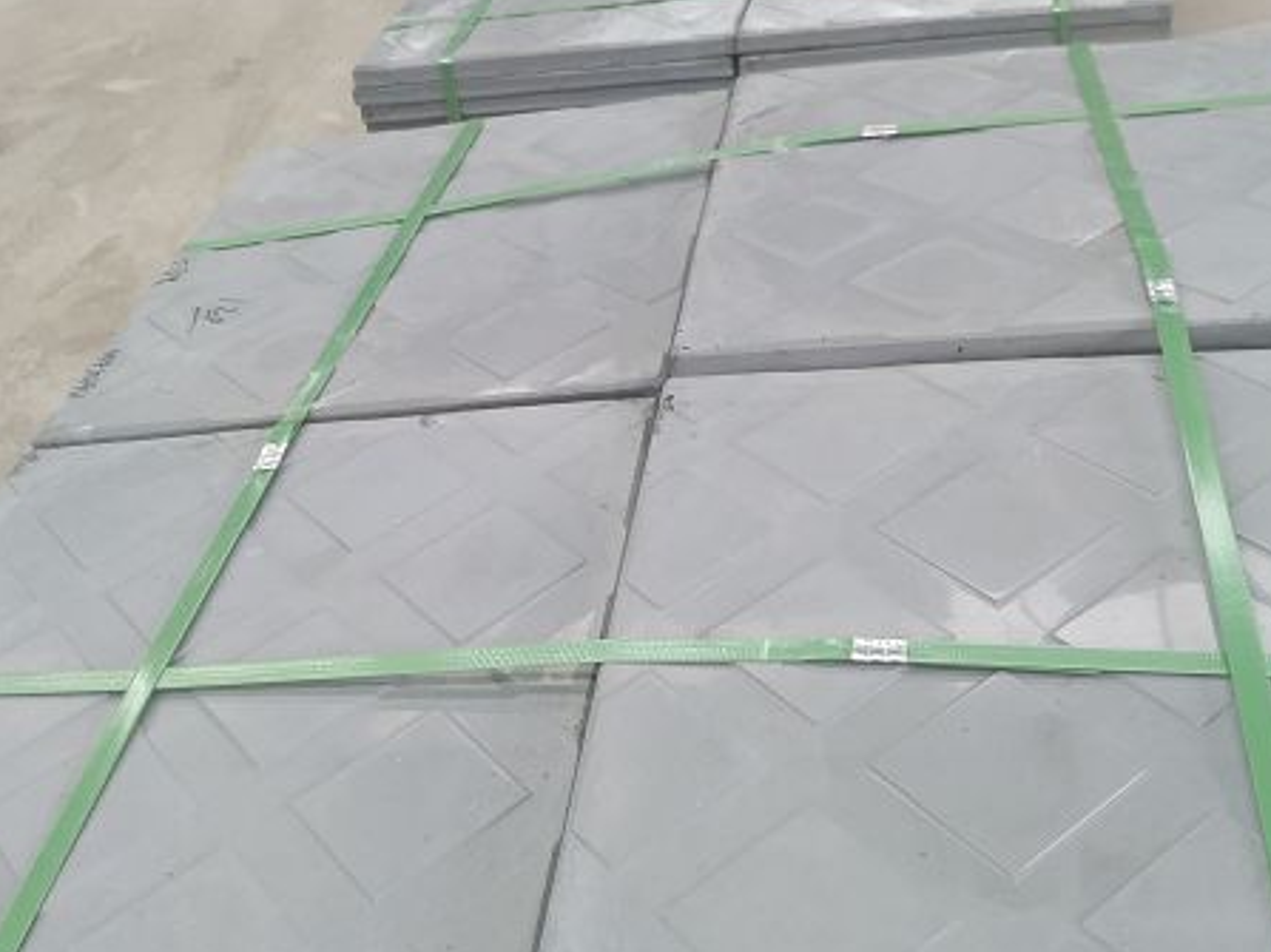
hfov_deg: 43.8
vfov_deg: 33.6
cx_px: 674
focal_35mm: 43
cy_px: 455
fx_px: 1578
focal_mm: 3.94
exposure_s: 1/100
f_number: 1.9
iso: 200
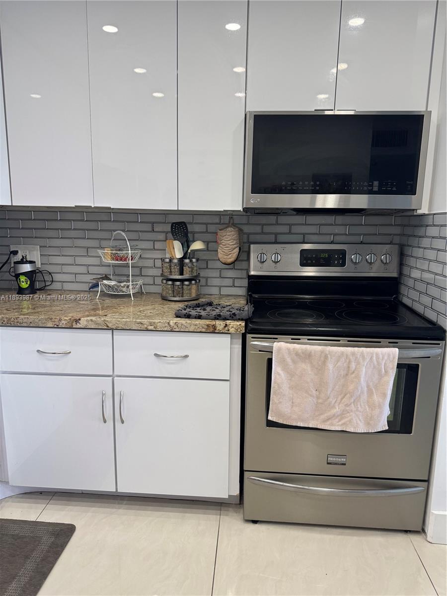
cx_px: 224
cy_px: 298
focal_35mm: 24
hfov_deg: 56.8
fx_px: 413
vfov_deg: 71.6
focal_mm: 6.76
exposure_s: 1/120
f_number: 1.78
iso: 200
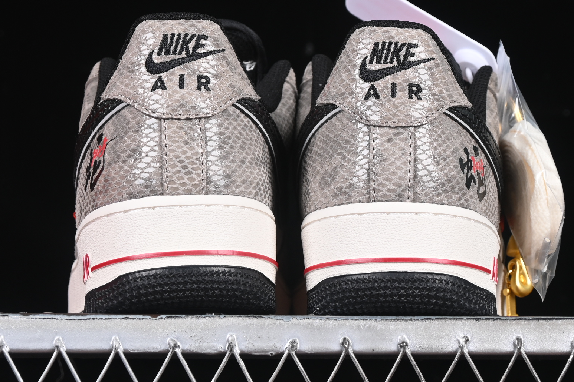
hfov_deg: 15.2
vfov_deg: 10.1
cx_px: 306
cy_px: 98
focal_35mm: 135
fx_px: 2152
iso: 160
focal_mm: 50
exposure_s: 1/80
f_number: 7.1
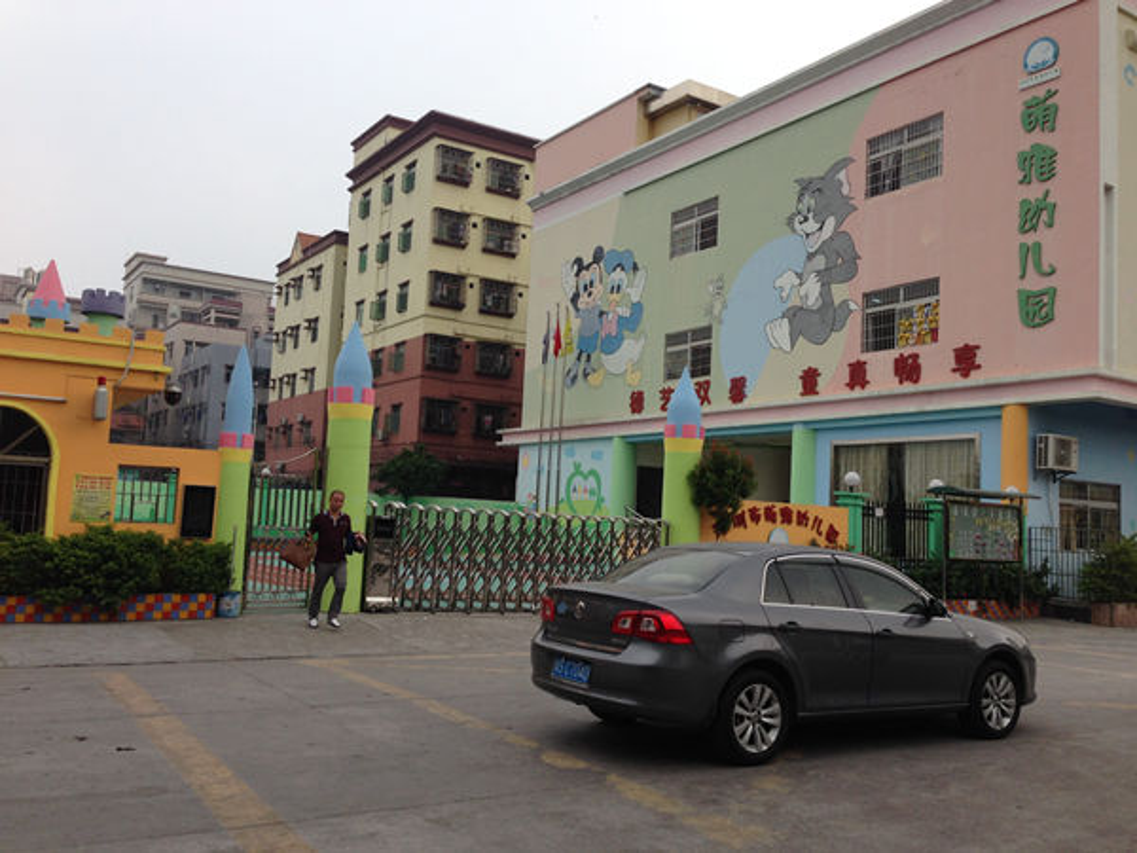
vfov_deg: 42.9
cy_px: 426
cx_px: 568
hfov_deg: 55.4
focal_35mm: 33
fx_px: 1084
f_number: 2.4
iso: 50
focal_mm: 4.12
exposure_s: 1/695
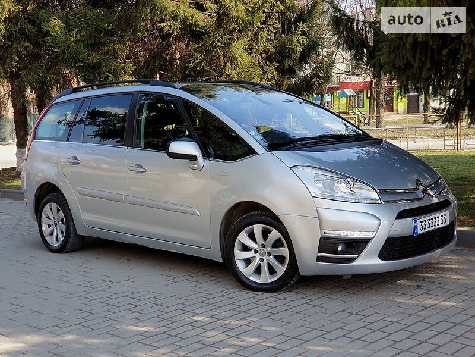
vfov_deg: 28.0
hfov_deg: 36.8
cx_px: 238
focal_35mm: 52
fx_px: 714
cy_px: 178
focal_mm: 6
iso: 25
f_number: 2.4
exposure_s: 1/207
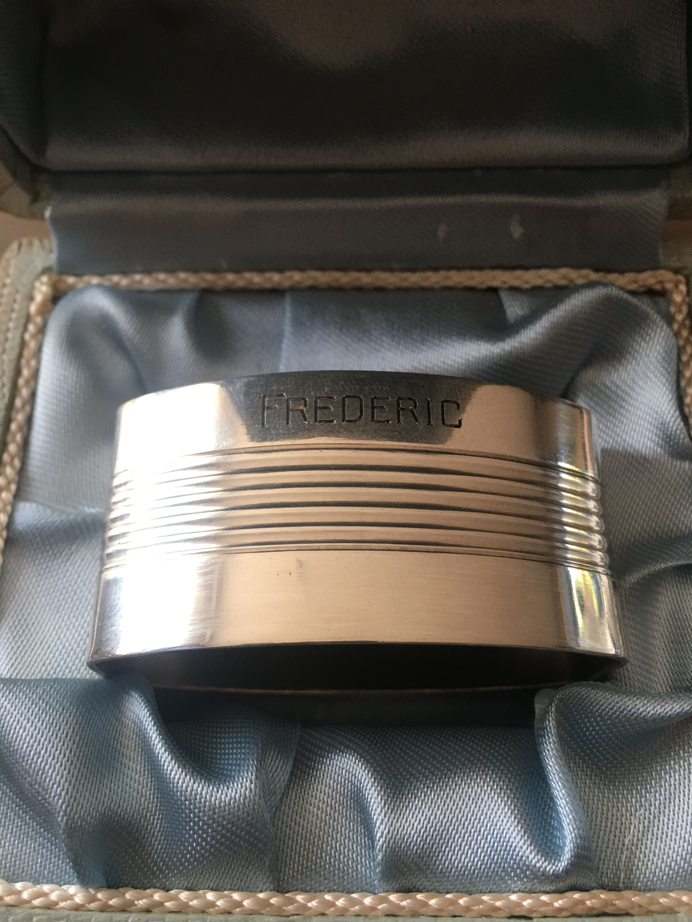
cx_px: 346
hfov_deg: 48.2
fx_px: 773
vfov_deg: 61.7
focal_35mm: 29
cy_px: 461
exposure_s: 1/33
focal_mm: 4.15
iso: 40
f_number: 2.2
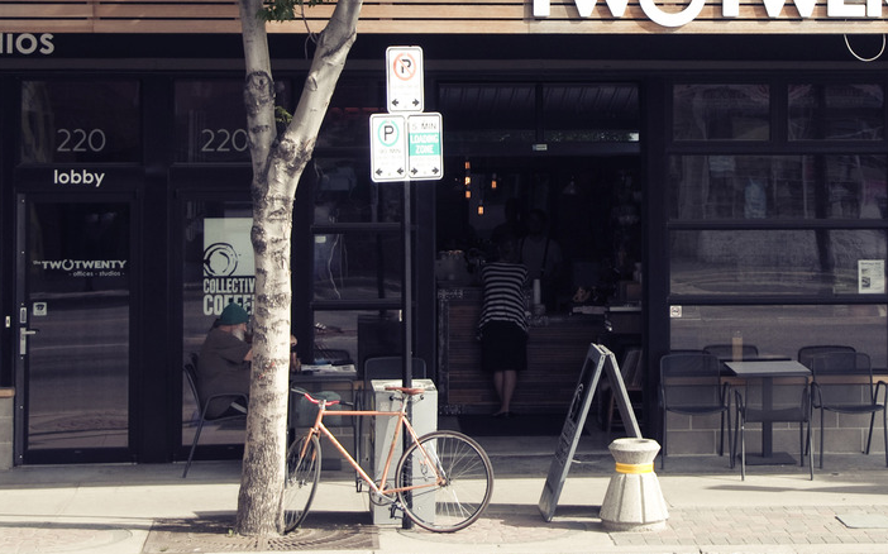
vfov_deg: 11.7
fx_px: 2685
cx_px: 679
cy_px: 29
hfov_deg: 18.6
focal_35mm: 111
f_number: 5.6
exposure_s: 1/125
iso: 200
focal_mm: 34
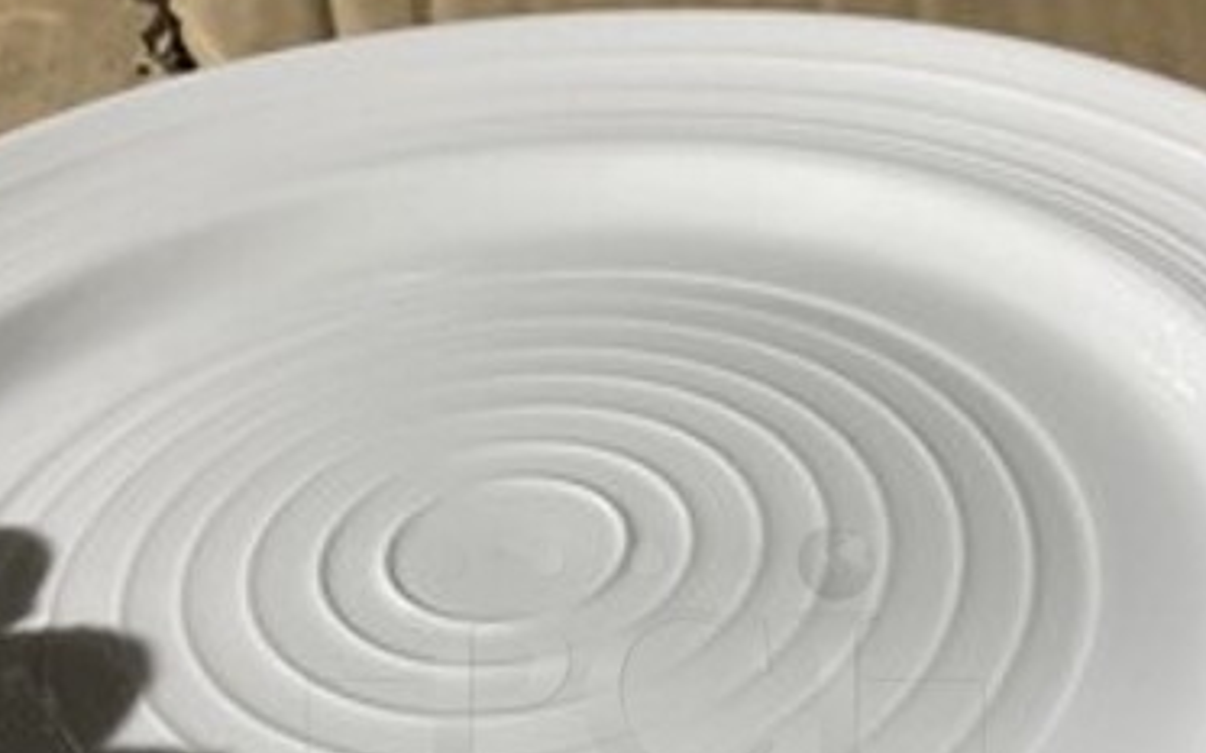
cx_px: 647
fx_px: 1972
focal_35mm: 60
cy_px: 693
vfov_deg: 21.1
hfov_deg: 34.0
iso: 200
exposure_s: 1/60
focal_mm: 4.25
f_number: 1.8
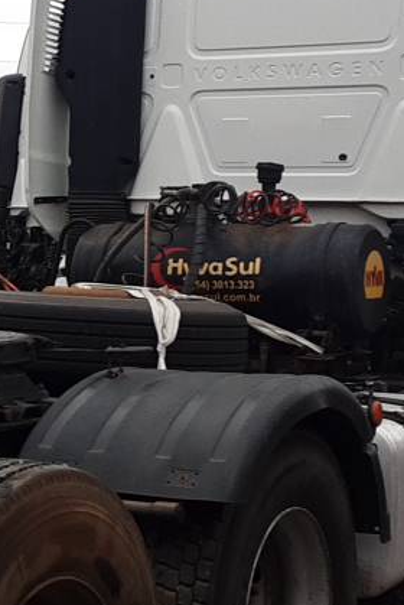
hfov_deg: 13.4
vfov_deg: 20.4
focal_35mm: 100
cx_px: -52
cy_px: 274
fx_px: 1680
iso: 40
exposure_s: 1/181
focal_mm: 2.9
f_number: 1.9
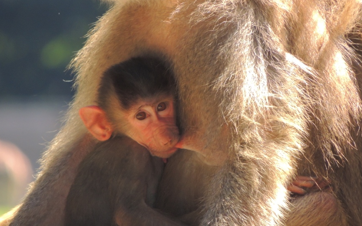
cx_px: 154
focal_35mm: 1238
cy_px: 113
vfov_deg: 1.1
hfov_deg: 1.7
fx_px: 12213
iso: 400
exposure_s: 1/250
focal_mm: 180
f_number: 5.9
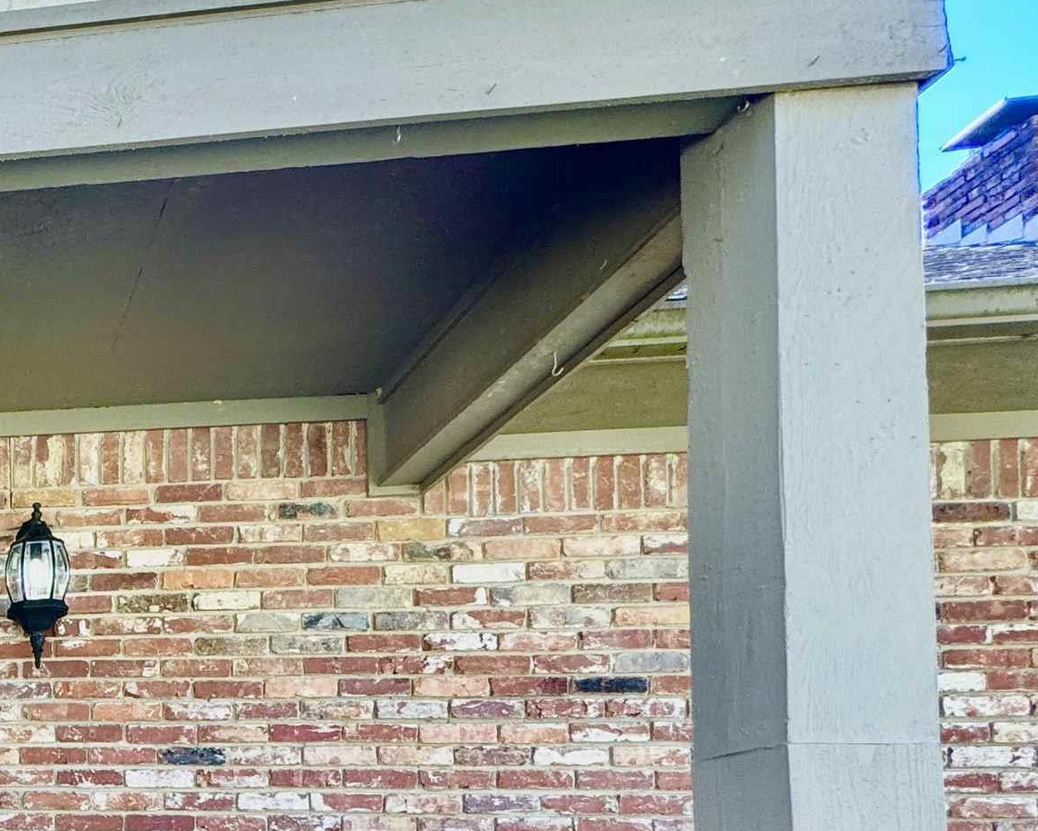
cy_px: 833
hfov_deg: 36.3
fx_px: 1106
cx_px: -260
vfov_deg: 36.9
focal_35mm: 36
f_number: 2.2
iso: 64
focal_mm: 2.22
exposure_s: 1/120
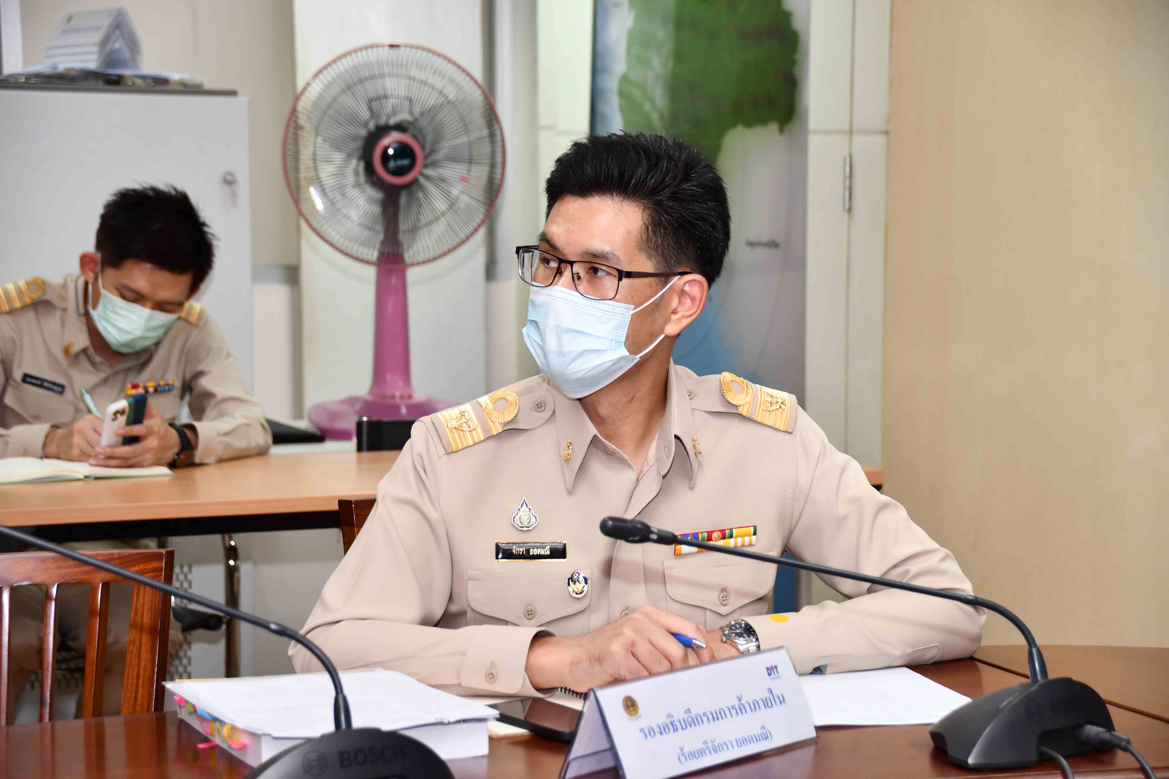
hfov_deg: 18.3
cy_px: 390
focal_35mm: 112
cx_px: 584
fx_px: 3637
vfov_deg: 12.2
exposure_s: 1/60
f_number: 5.3
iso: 720
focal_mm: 75
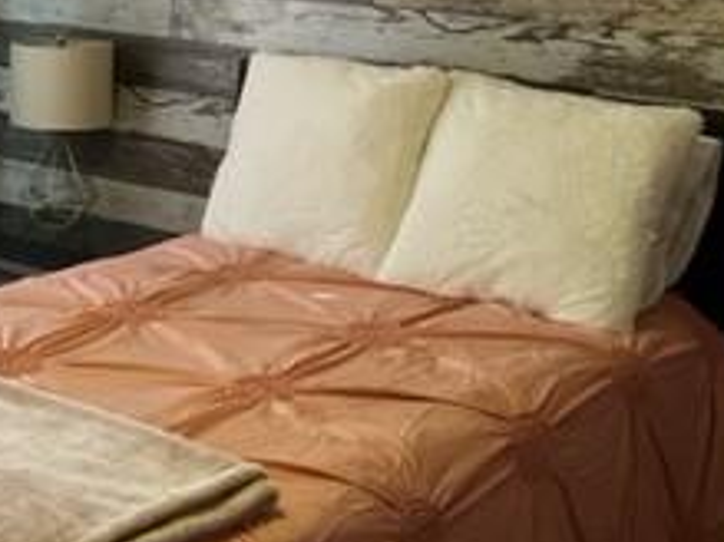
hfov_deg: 23.6
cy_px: 40
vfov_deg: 19.0
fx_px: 1589
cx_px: -129
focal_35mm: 76
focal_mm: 5.7
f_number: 1.5
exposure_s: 1/120
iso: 100
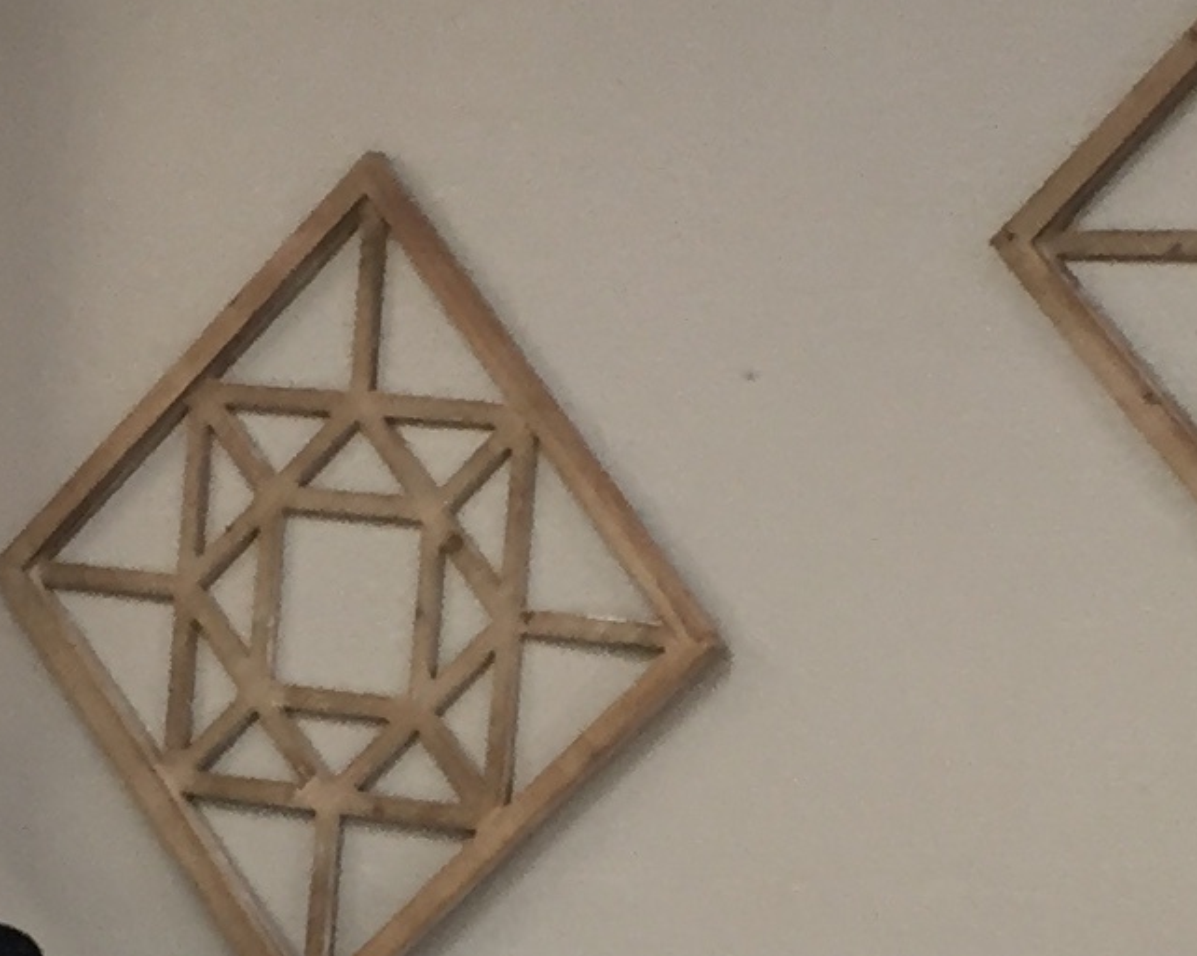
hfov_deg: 13.4
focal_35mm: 144
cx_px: 554
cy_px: 1148
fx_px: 5099
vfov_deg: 10.5
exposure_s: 1/30
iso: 80
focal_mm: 4.15
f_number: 2.2
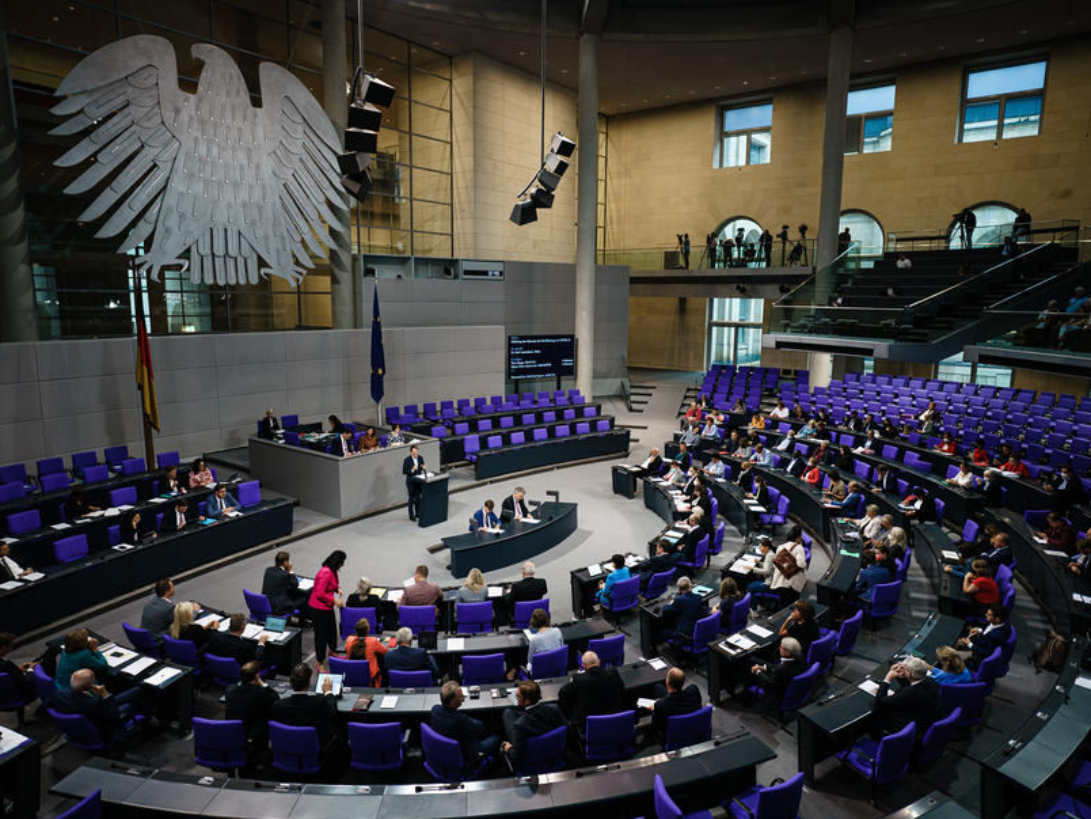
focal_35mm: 22
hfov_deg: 76.3
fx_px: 693
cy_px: 407
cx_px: 573
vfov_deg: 61.1
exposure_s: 1/250
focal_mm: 20
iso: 1000
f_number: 1.8
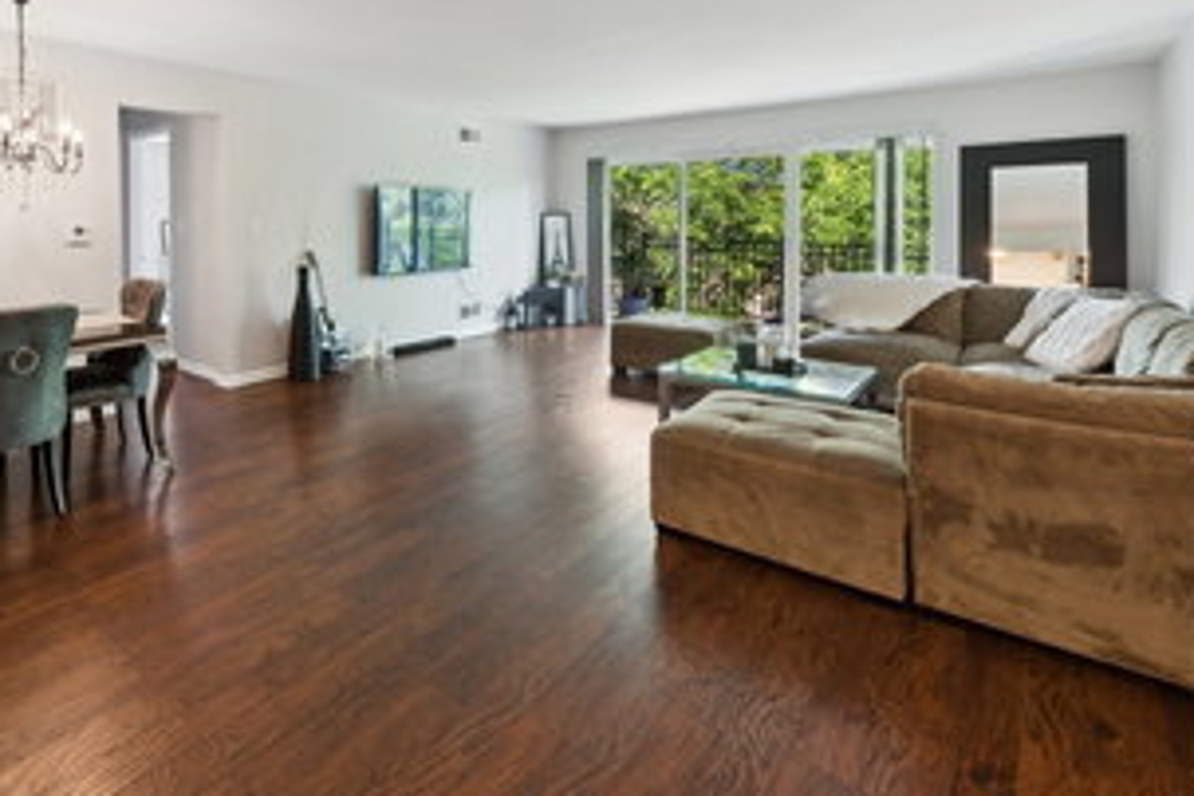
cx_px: 396
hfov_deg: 83.9
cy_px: 225
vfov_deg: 61.8
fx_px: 630
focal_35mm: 19
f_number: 9
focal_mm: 12
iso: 200
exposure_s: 1/3.33
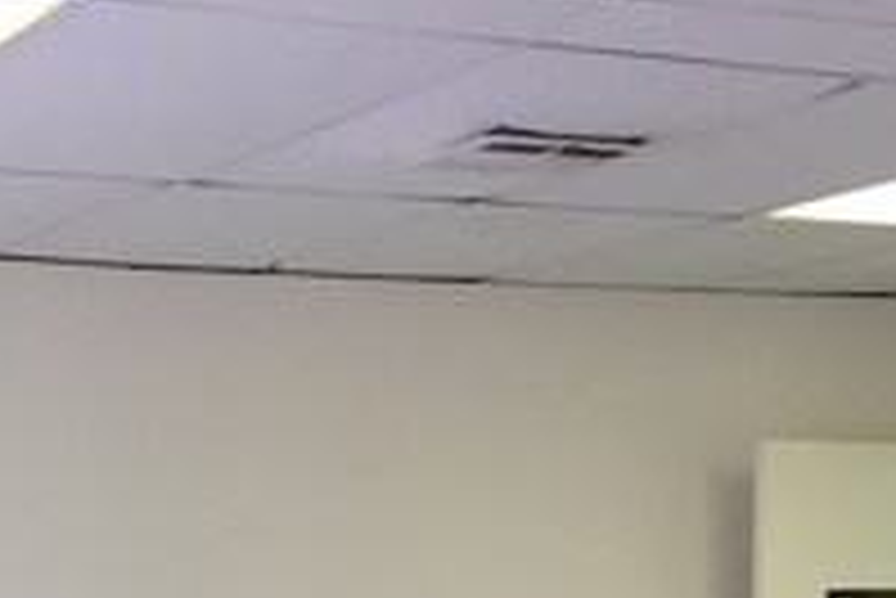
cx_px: 419
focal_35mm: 97
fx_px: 2416
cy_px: 958
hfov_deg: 21.0
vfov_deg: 13.2
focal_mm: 4.15
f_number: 2.2
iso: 40
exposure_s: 1/30
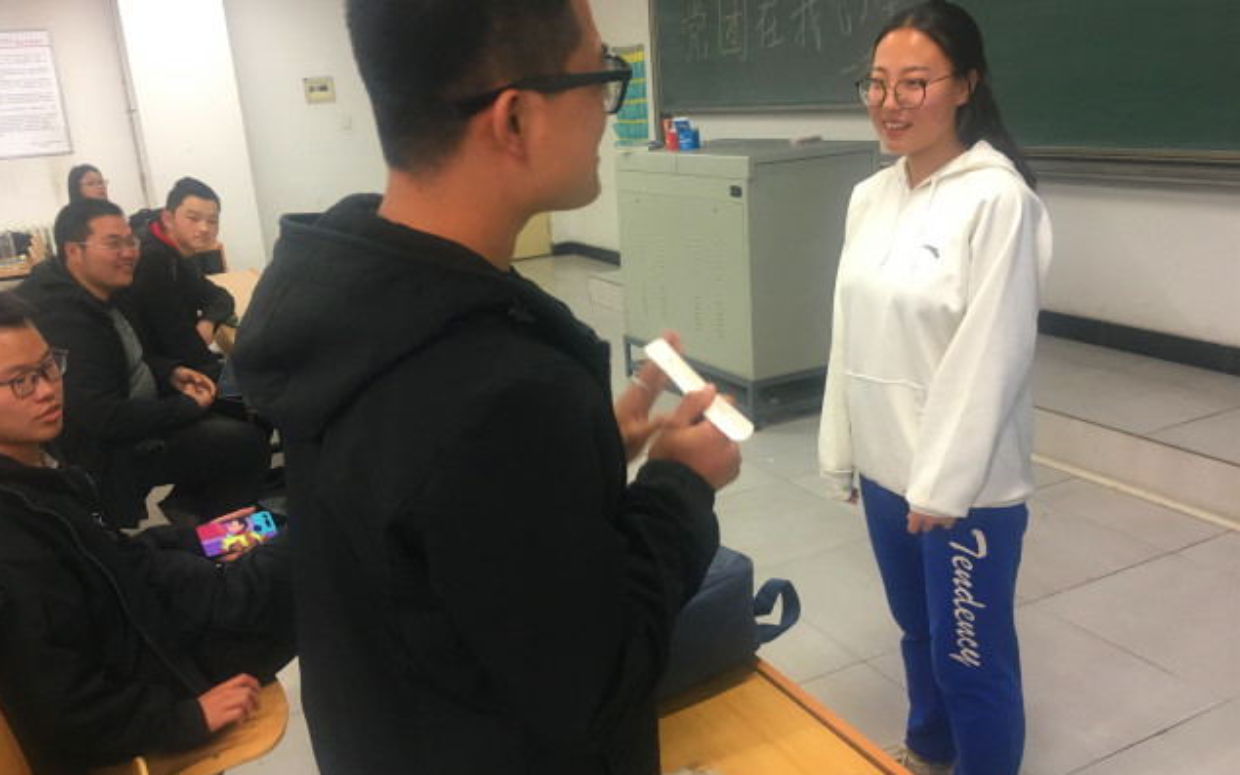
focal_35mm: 31
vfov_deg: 40.6
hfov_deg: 61.2
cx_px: 617
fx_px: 1048
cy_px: 390
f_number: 2.2
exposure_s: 1/33
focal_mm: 4.15
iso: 125
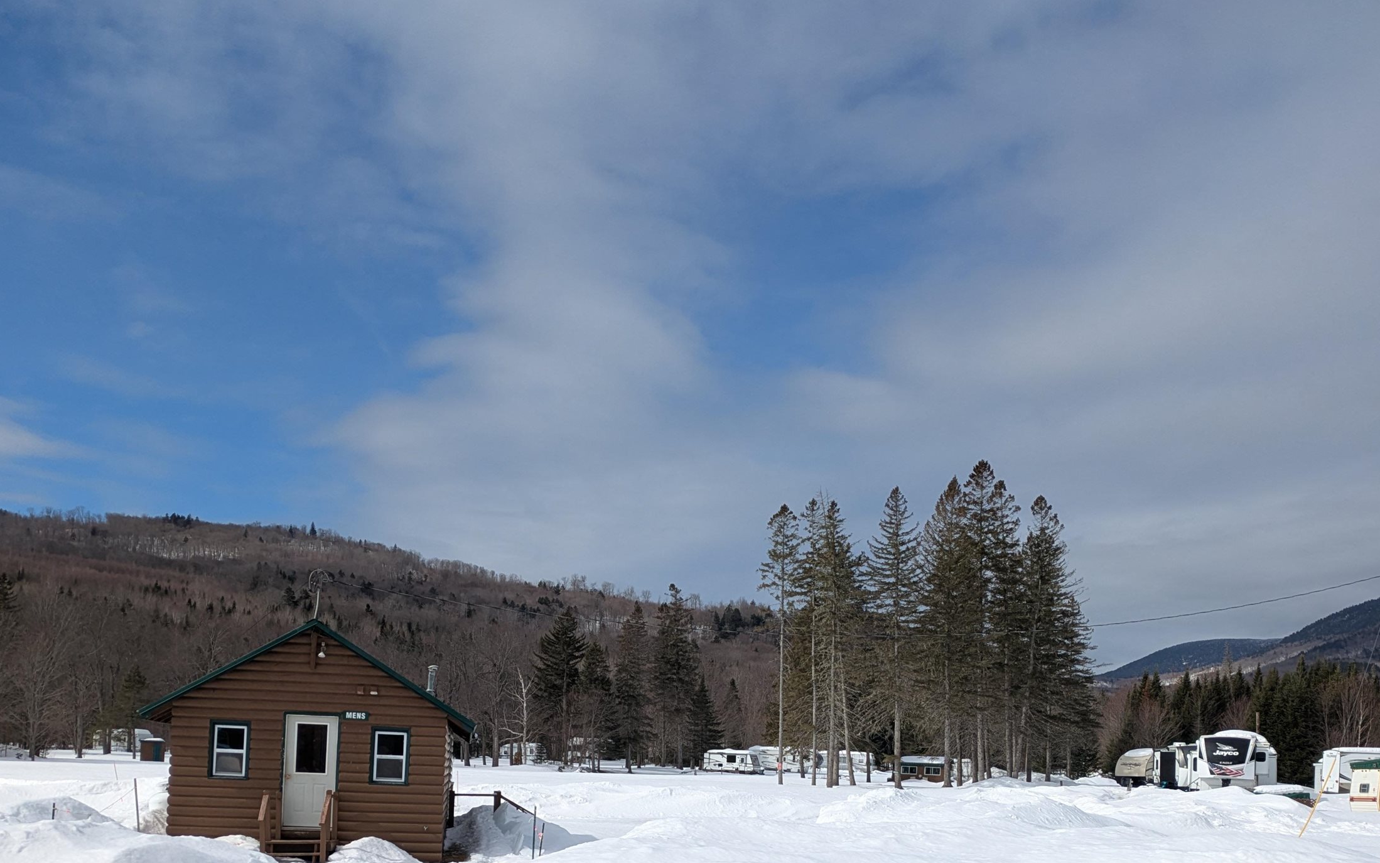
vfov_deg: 33.4
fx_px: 1392
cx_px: 648
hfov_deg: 52.7
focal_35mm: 37
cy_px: 702
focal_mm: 5.43
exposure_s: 1/5917
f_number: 1.89
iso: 53
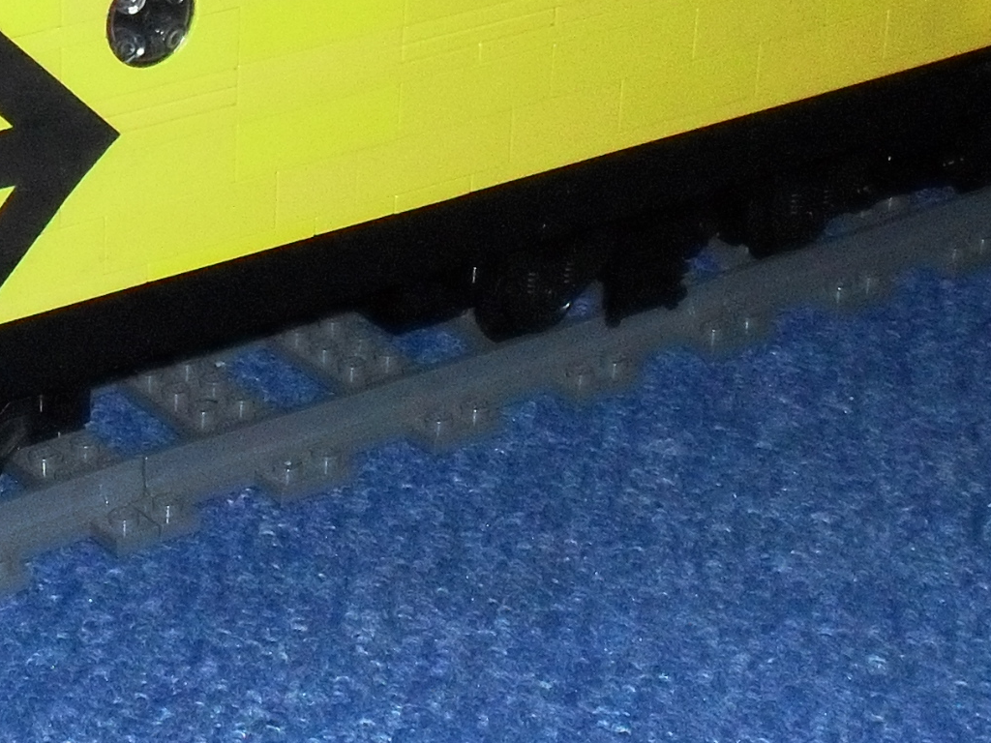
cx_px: 17
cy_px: 227
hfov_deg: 18.3
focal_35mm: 105
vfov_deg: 14.1
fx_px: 3006
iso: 400
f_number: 8.4
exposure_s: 1/45
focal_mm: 6.3
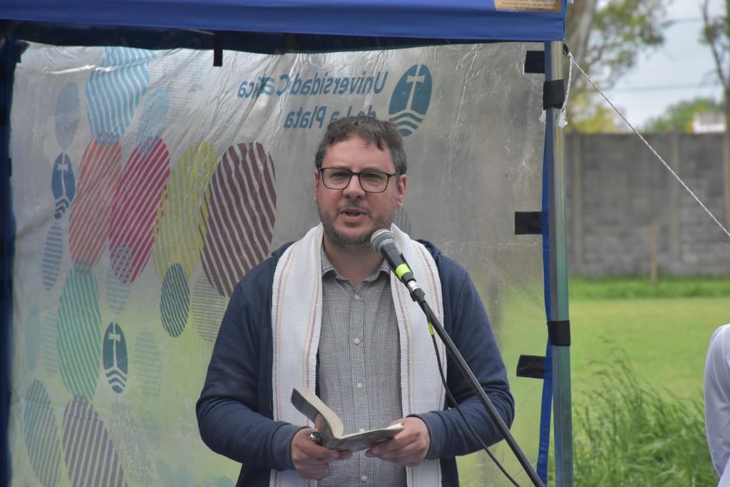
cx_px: 365
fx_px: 4259
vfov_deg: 6.5
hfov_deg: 9.8
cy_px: 244
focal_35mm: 210
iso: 1600
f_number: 10
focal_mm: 140
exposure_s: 1/1600
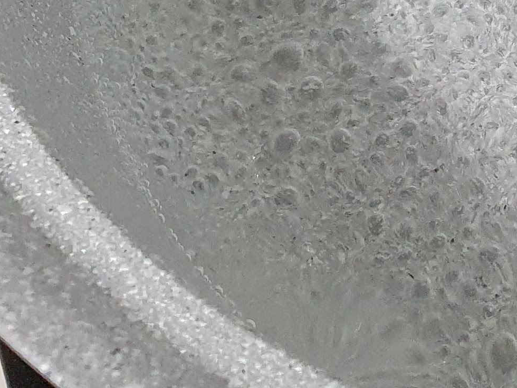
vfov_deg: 13.3
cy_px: -127
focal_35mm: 107
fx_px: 1598
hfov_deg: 16.3
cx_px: 841
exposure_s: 1/120
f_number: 2.4
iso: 250
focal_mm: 4.32
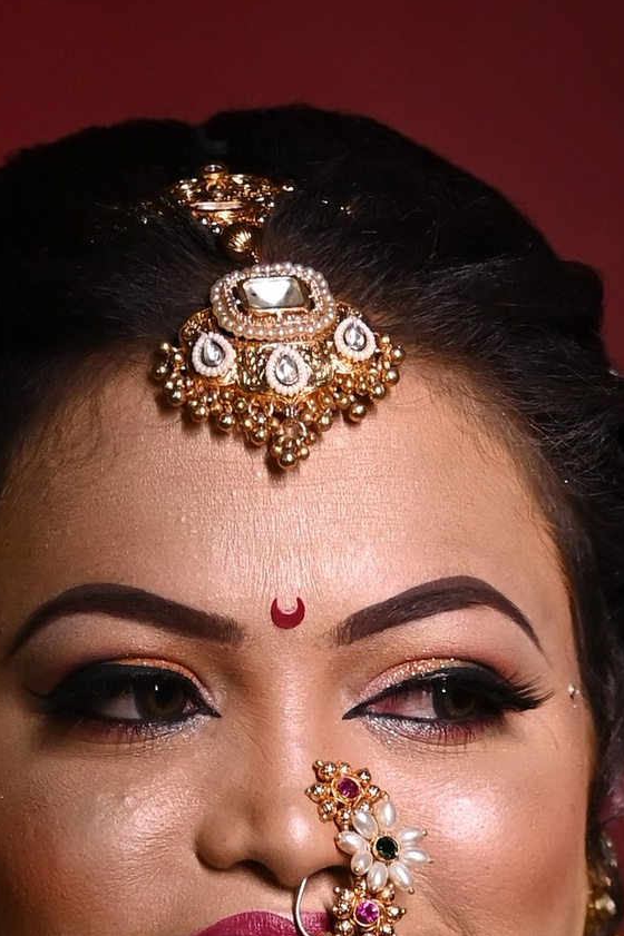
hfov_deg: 7.5
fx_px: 4762
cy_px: 1638
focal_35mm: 183
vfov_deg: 10.6
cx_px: 280
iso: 800
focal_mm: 40
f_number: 2.8
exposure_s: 1/200
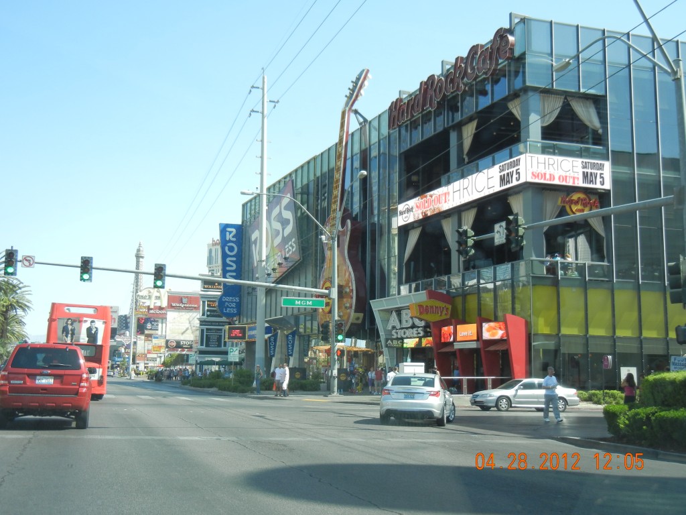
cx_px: 343
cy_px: 258
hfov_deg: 47.9
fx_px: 773
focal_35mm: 39
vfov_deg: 36.8
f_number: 3.7
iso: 160
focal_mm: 7.1
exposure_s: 1/393
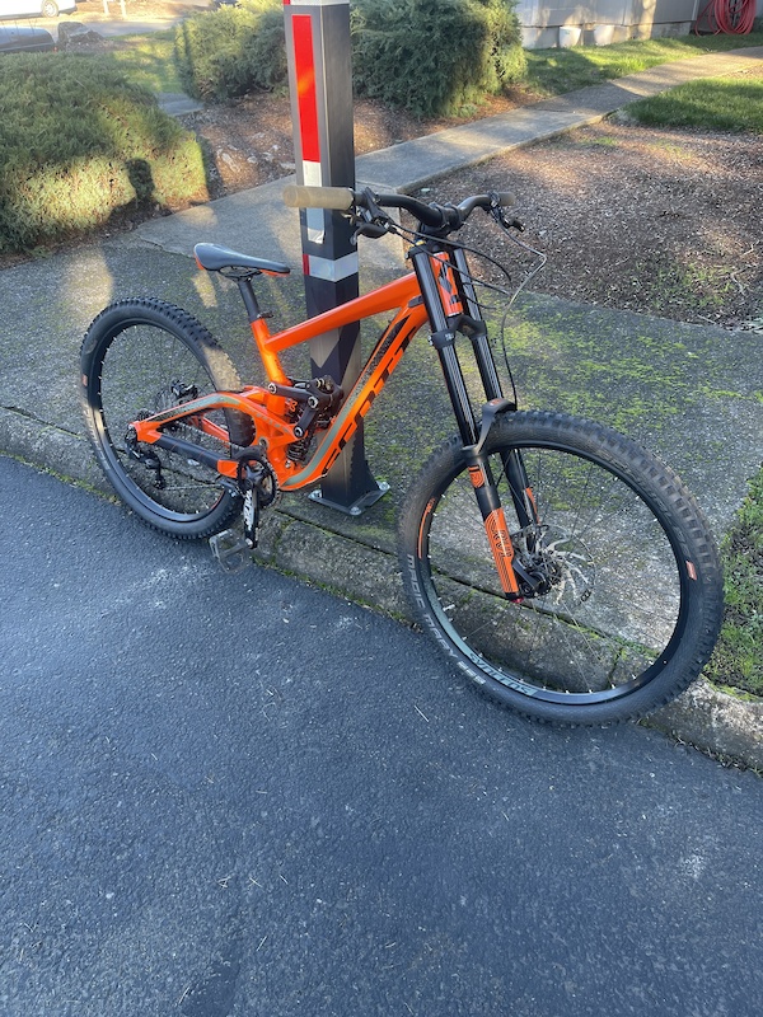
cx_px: 382
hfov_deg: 53.1
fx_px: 764
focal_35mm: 26
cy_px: 508
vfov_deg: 67.3
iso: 64
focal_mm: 5.1
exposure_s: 1/121
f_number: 1.6
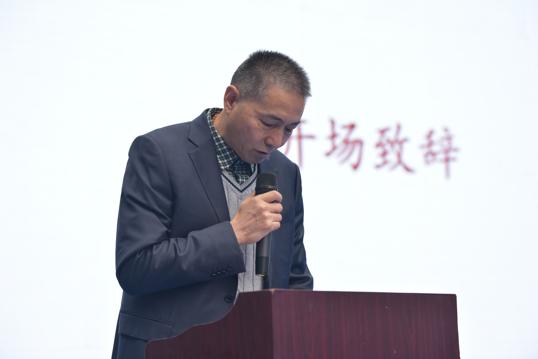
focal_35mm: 102
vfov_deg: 13.4
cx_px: 269
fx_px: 1524
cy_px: 180
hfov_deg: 20.0
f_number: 4
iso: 200
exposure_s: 1/200
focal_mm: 102
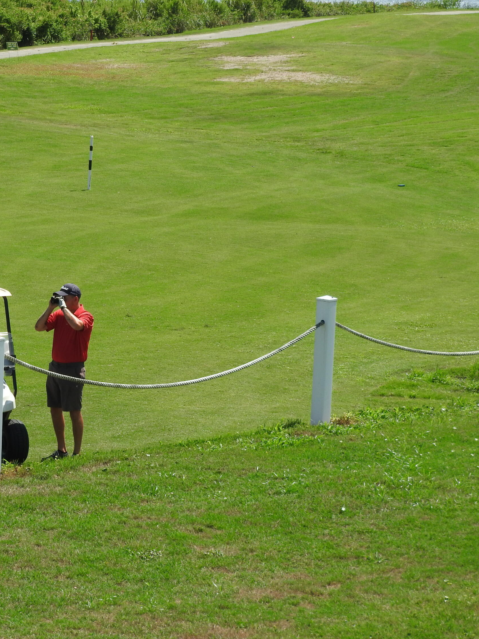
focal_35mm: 227
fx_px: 4189
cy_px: 319
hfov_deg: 6.5
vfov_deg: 8.7
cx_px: 65
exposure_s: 1/400
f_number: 5.2
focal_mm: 30.5
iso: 100
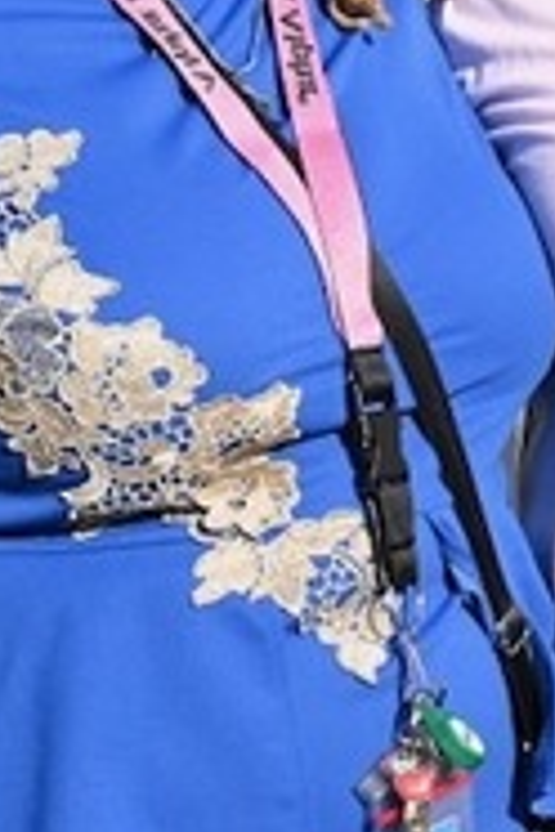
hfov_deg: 7.8
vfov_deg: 12.5
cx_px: 1383
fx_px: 3763
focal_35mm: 163
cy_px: 18
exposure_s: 1/500
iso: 100
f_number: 5
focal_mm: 29.5
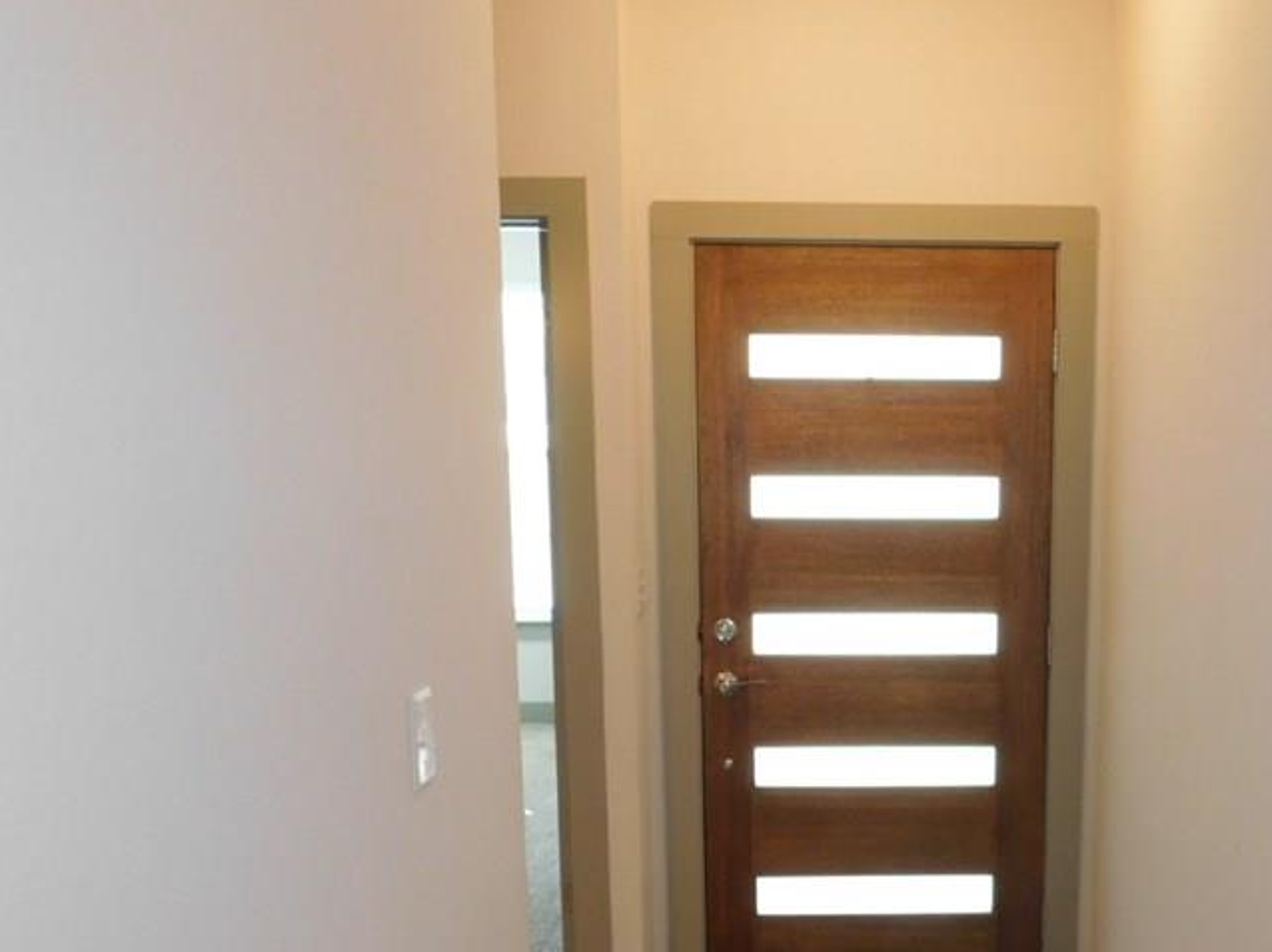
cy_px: 665
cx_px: 925
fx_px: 1359
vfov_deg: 38.0
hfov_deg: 48.6
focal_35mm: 37
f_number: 3
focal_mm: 4
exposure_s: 1/30
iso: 280
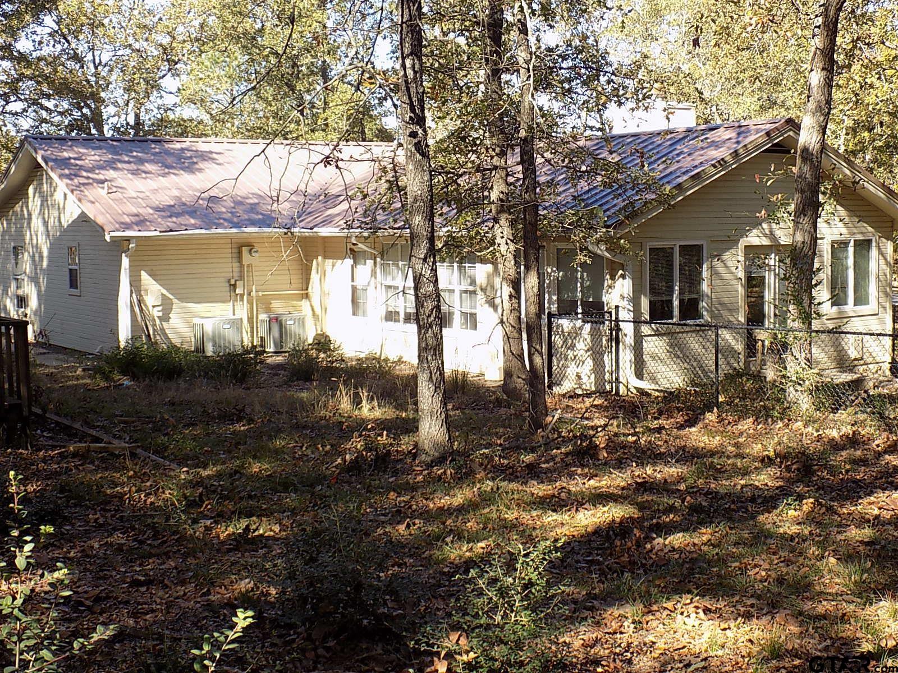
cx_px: 449
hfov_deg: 41.2
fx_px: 1193
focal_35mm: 46
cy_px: 336
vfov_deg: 31.5
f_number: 3.7
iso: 80
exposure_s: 1/125
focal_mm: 8.1
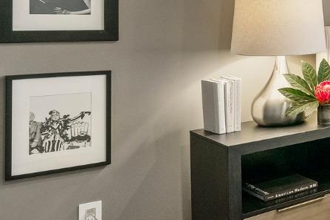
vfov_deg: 24.4
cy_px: 26
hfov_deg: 24.3
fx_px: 495
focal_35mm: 54
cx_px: 545
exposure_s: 1/5
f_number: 9
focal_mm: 16
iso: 320
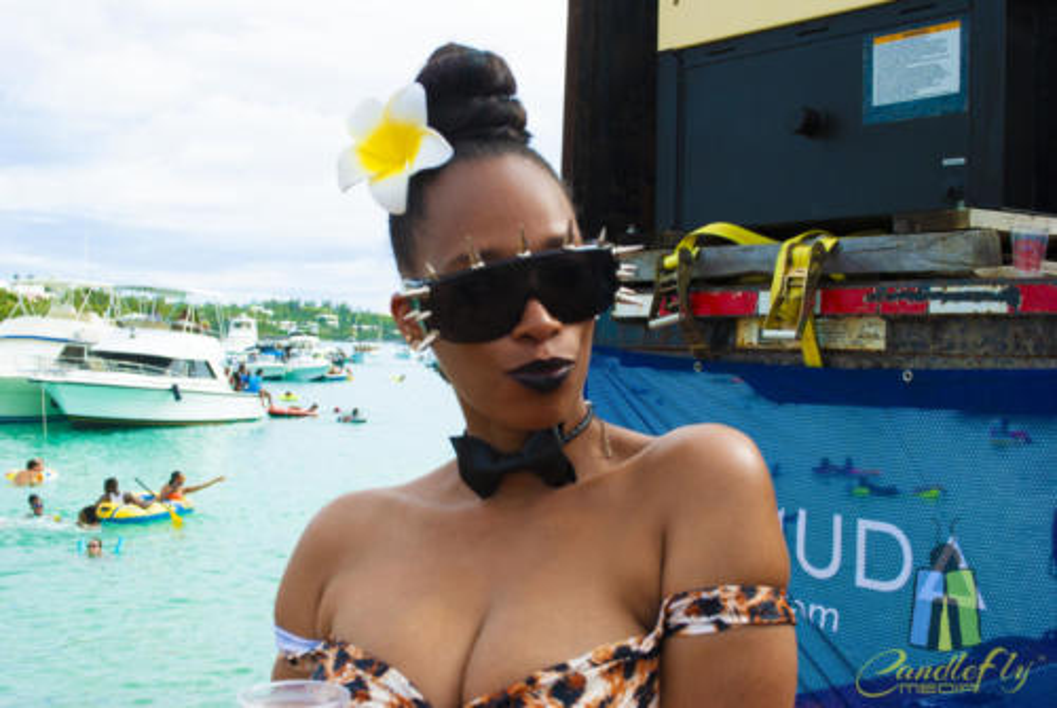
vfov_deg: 28.2
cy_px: 354
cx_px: 528
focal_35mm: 48
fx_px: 1411
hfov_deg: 41.1
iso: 100
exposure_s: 1/250
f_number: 8
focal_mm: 32
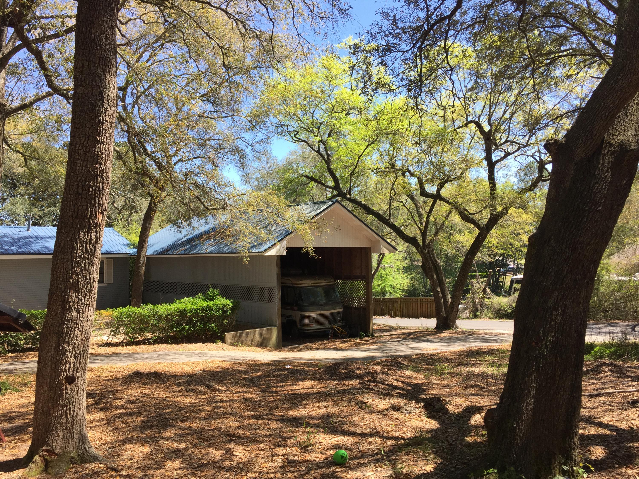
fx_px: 535
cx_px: 320
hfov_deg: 61.7
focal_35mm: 29
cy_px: 240
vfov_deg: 48.2
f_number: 2.2
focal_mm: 4.15
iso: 32
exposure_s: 1/694
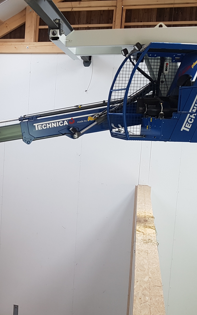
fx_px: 404
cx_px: 7
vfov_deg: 42.6
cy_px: 147
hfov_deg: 26.2
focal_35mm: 47
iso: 50
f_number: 1.7
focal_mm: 4.2
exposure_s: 1/50
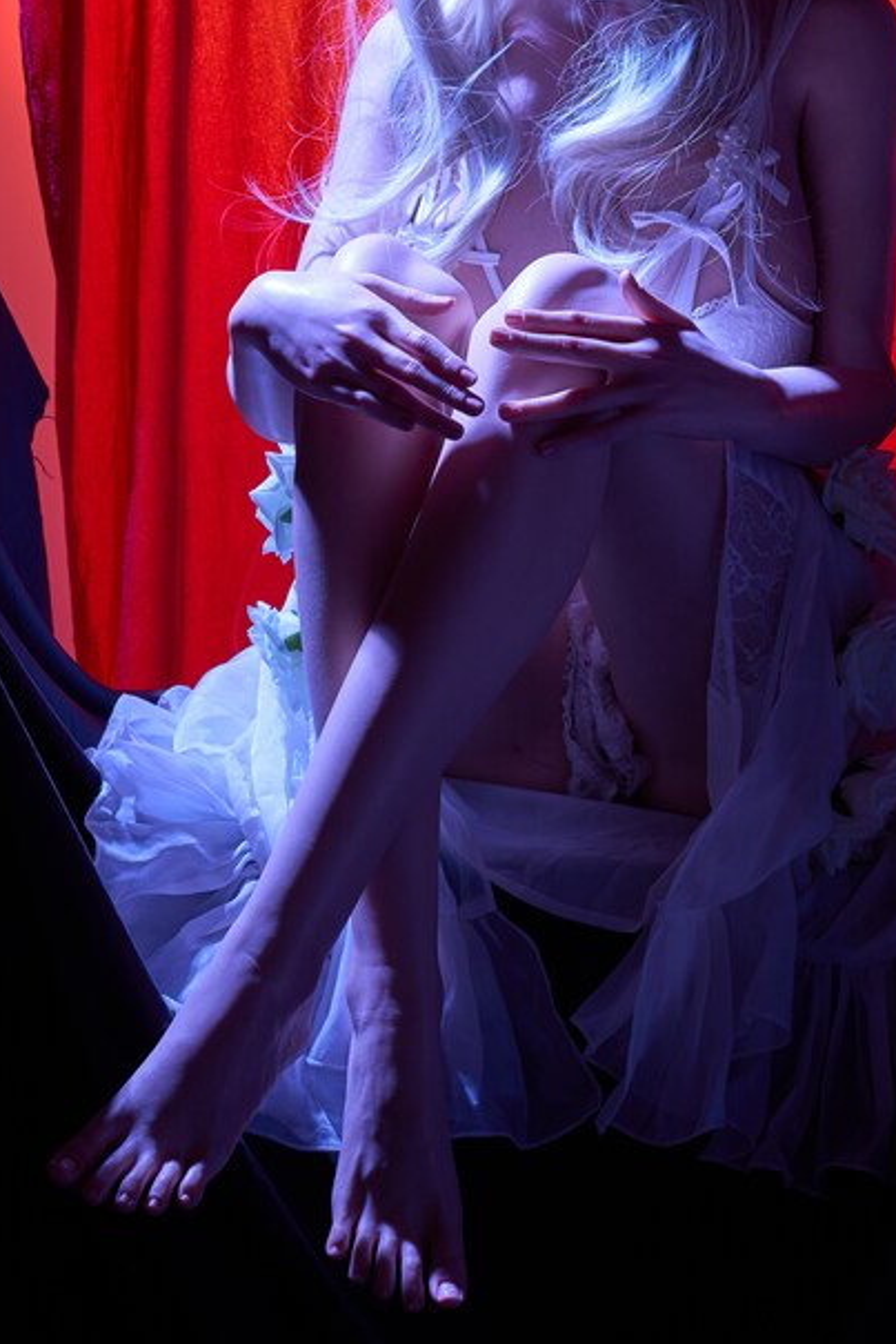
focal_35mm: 139
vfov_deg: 14.7
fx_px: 5186
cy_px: 369
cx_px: 563
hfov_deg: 9.9
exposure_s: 1/4
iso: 100
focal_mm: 70
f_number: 8
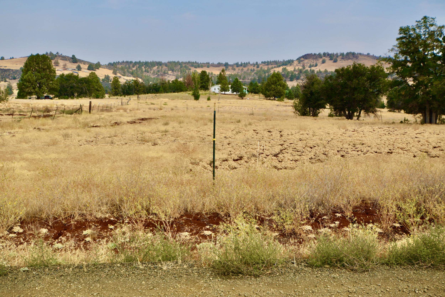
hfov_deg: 53.1
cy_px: 148
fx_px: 445
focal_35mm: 36
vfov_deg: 36.9
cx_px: 222
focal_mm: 24
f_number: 9
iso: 100
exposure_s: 1/320
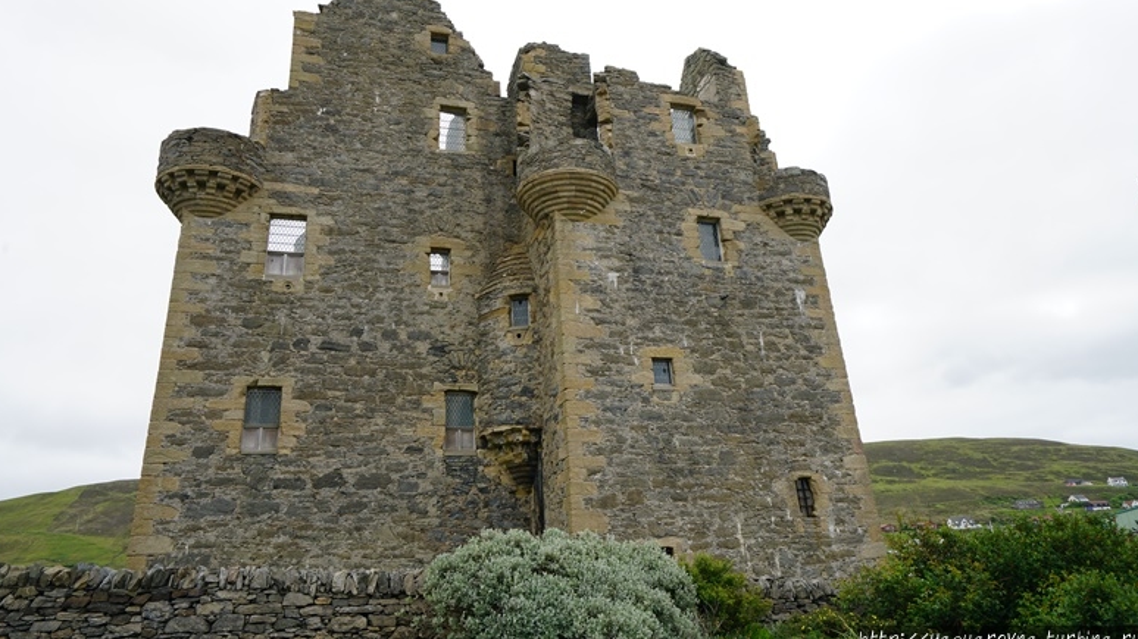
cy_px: 259
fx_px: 784
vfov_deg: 44.2
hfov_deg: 71.9
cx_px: 569
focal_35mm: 26
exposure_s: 1/80
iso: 100
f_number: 11
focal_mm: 24
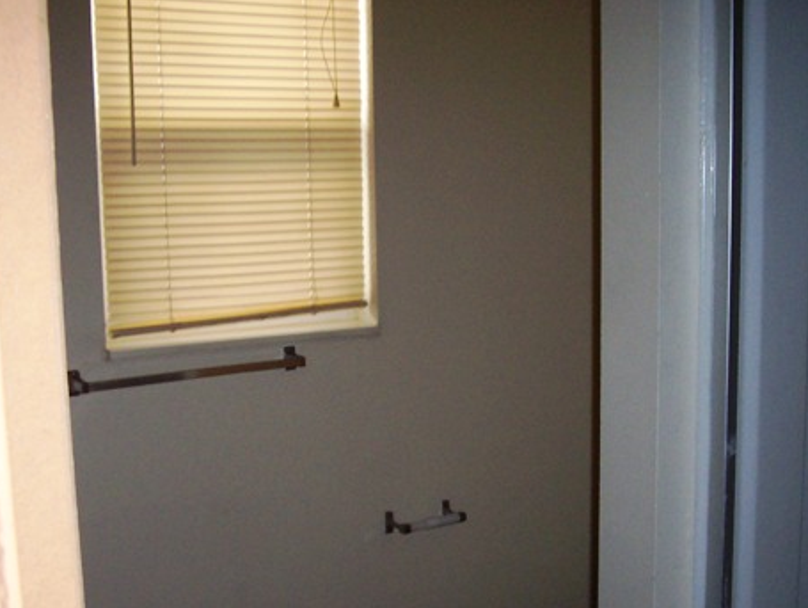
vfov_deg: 28.0
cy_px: 384
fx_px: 1215
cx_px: 444
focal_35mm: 52
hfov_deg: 36.8
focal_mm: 5.6
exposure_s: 1/60
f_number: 2.8
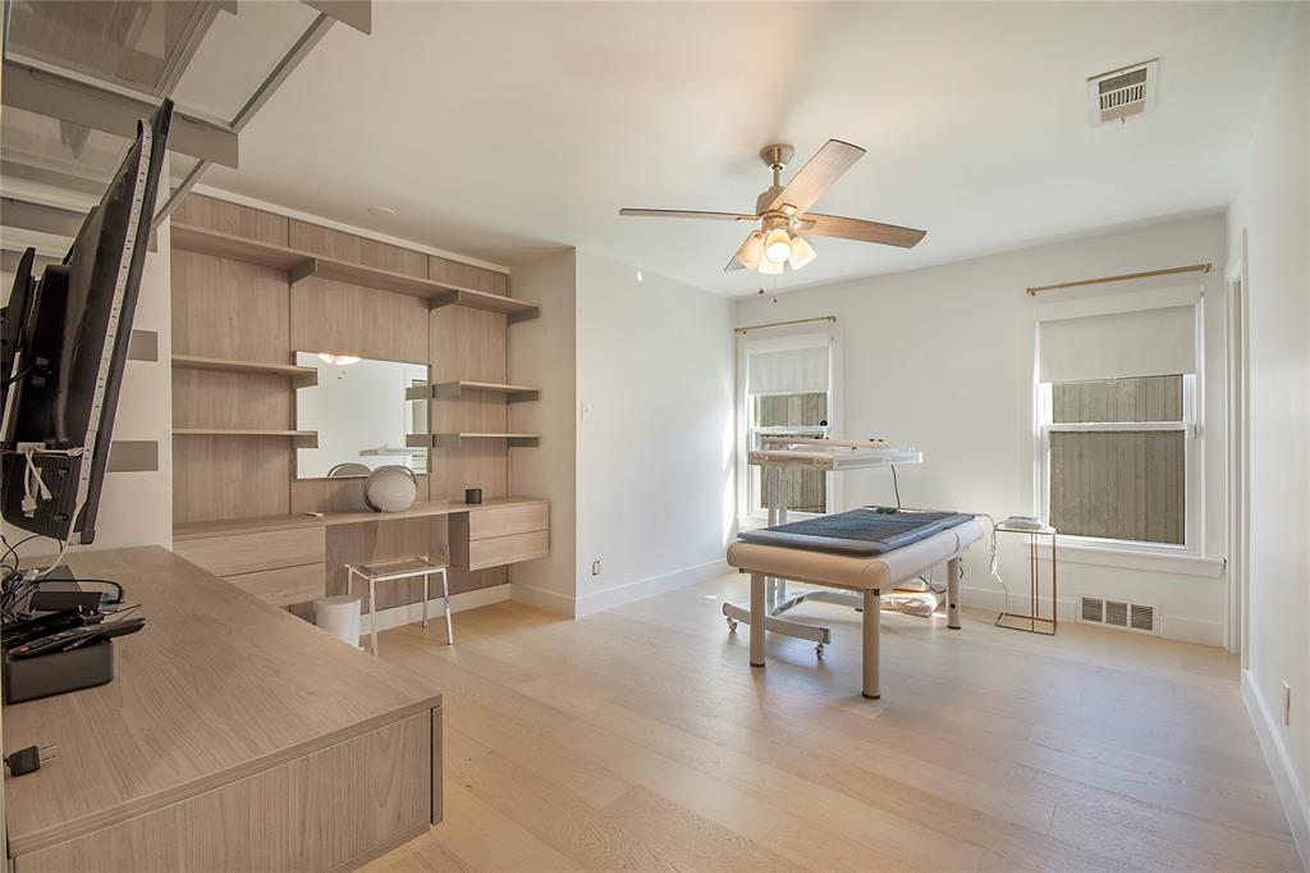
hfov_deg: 100.4
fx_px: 546
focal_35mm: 15
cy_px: 436
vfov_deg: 77.3
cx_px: 655
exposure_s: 1/20
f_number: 11
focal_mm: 10
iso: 100
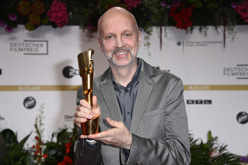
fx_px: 564
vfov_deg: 16.6
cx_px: 124
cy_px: 82
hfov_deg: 24.8
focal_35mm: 82
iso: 500
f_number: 5.6
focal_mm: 82
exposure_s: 1/250
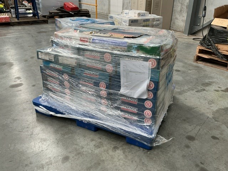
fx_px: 191
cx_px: 114
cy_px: 86
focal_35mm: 29
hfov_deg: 61.7
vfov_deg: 48.2
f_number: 1.8
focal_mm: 3
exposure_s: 1/50
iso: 40
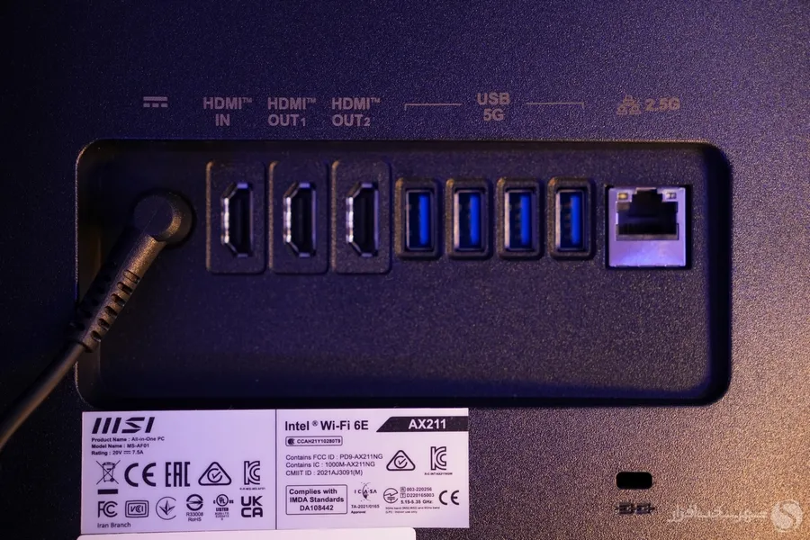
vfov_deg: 18.2
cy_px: 270
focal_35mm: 75
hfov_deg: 27.0
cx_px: 405
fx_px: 1687
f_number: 2.8
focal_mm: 50
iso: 640
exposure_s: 1/80
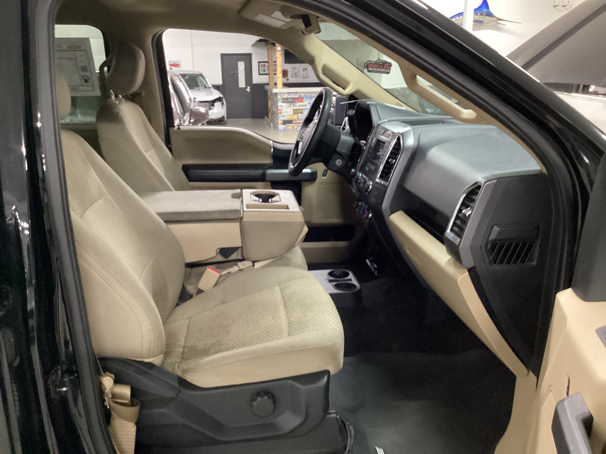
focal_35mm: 31
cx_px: 303
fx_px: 543
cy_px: 227
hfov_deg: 58.4
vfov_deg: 45.4
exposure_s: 1/30
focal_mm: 3.3
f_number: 2.4
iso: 800
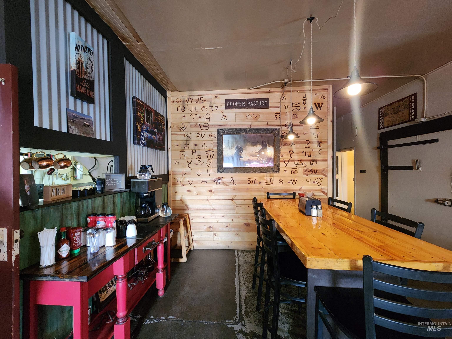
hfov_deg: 106.2
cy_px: 170
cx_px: 226
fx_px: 170
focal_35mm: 13
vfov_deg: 89.9
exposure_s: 1/30
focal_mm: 2.2
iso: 640
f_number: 2.2
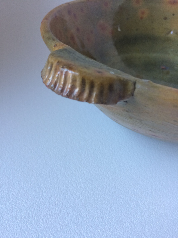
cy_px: 119
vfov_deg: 61.7
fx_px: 199
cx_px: 89
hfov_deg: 48.2
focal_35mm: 29
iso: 100
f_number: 2.2
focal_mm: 4.15
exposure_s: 1/33
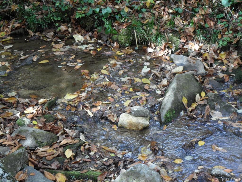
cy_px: 91
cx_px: 121
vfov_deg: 19.9
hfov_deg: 26.3
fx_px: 517
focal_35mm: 74
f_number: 3.9
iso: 160
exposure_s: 1/60
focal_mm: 13.2
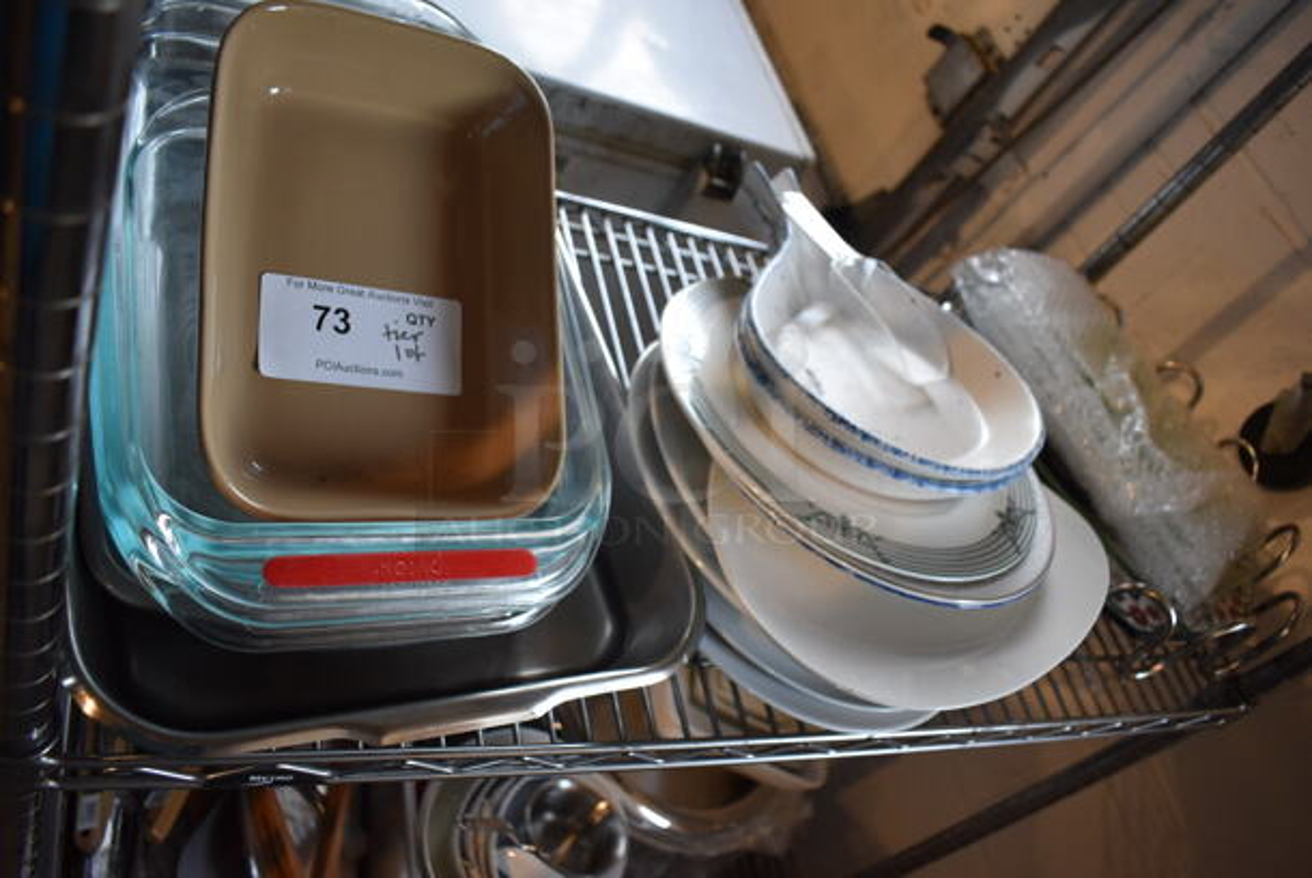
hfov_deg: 67.3
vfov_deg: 48.0
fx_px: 985
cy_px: 439
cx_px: 656
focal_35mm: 27
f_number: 3.5
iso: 900
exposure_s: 1/125
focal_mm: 18
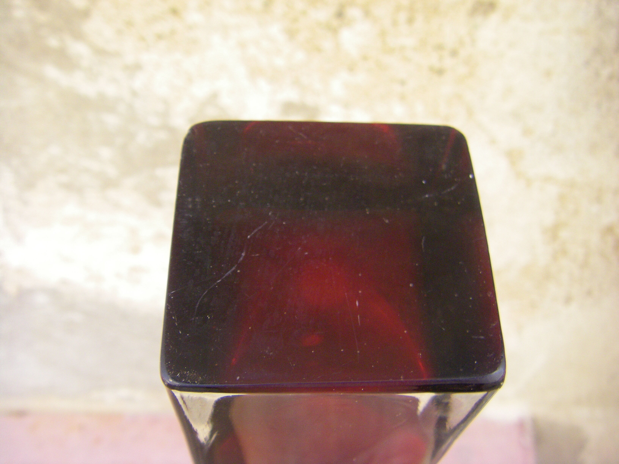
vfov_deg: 37.7
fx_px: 680
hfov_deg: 49.0
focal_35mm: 38
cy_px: 232
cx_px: 310
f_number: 3.5
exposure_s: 1/100
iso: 320
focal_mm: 6.3
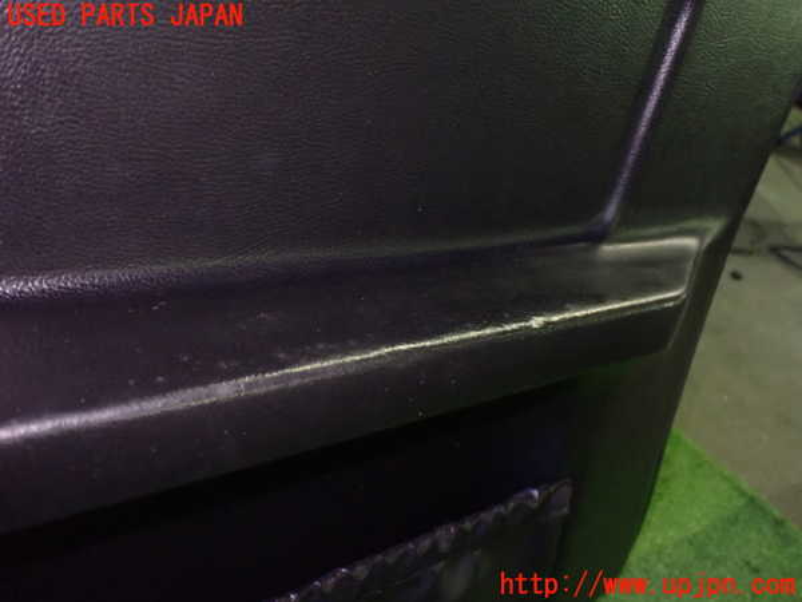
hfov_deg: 60.0
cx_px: 401
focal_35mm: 30
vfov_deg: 46.8
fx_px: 695
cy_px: 301
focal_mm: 5.4
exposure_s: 1/30
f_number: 2.3
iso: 1250
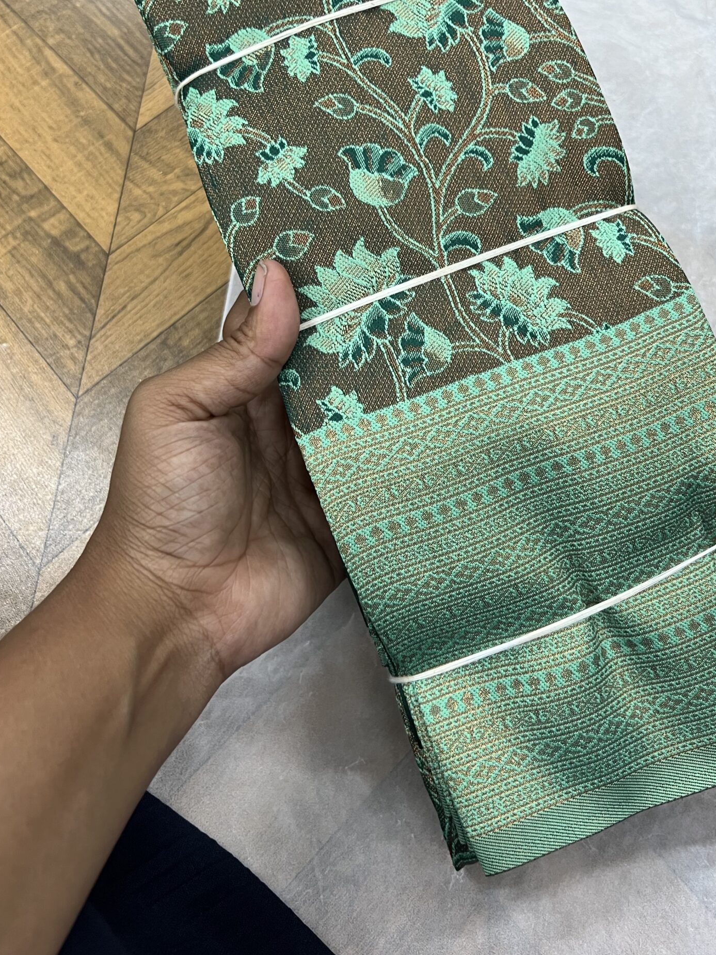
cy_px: 306
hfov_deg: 39.3
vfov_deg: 50.3
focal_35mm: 36
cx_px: 458
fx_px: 993
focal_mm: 5.7
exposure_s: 1/50
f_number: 1.5
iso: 100
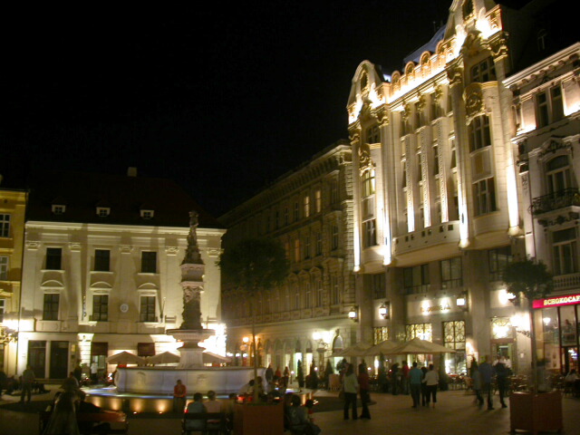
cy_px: 218
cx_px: 290
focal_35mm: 38
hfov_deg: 49.0
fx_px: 637
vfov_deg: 37.7
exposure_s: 1/3.6
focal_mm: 7.85
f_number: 2.6
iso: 118
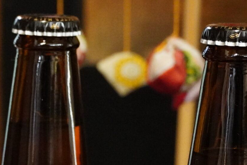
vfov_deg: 7.0
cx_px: 41
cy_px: 235
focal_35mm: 195
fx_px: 1338
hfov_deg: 10.5
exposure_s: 1/50
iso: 6400
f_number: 5
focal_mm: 42
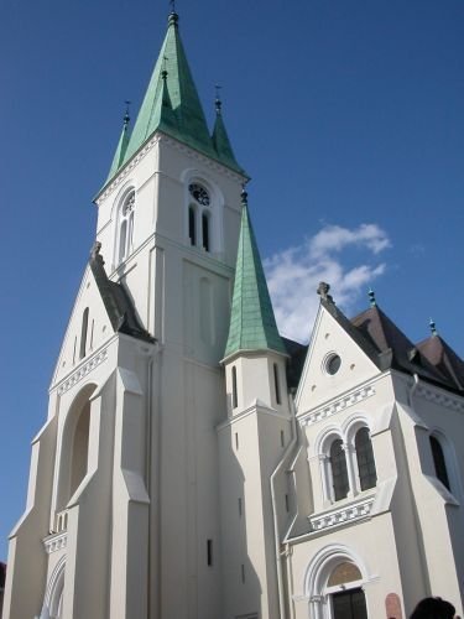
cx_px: 232
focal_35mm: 37
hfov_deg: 38.7
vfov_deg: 50.1
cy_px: 310
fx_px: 661
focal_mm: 5.6
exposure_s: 1/824
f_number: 4.5
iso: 100
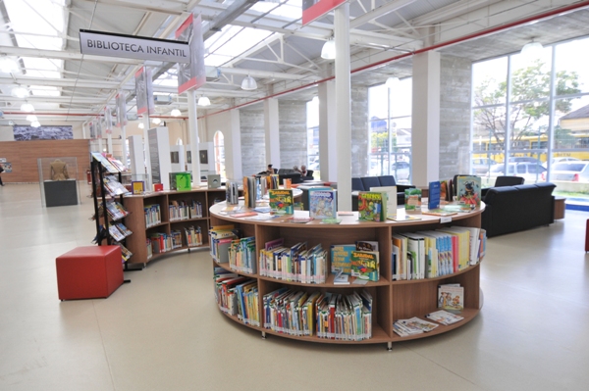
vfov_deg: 53.1
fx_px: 392
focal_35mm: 24
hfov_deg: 73.8
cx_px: 294
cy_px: 196
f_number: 5.6
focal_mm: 16
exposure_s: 1/60
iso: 500
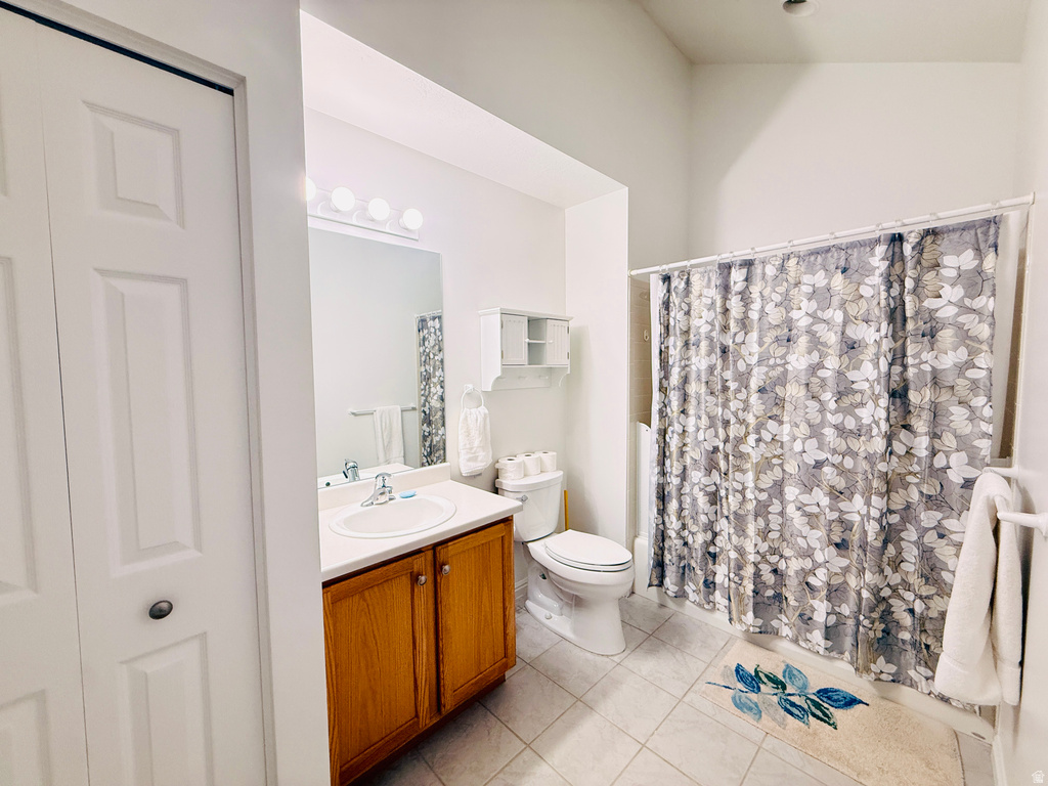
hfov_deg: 102.1
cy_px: 393
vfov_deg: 85.7
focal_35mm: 14
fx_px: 424
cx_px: 524
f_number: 2.2
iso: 320
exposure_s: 1/60
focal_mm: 2.22
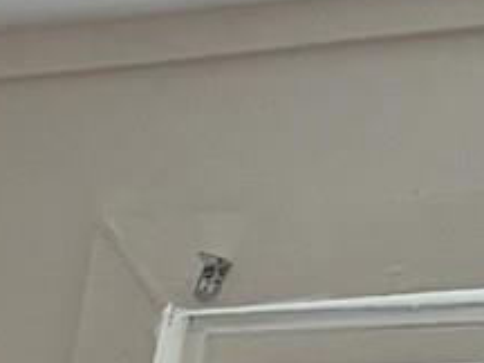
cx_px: -1248
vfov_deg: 4.0
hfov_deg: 6.2
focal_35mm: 277
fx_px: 3873
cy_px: 2445
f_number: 1.6
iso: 125
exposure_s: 1/60
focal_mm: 5.96
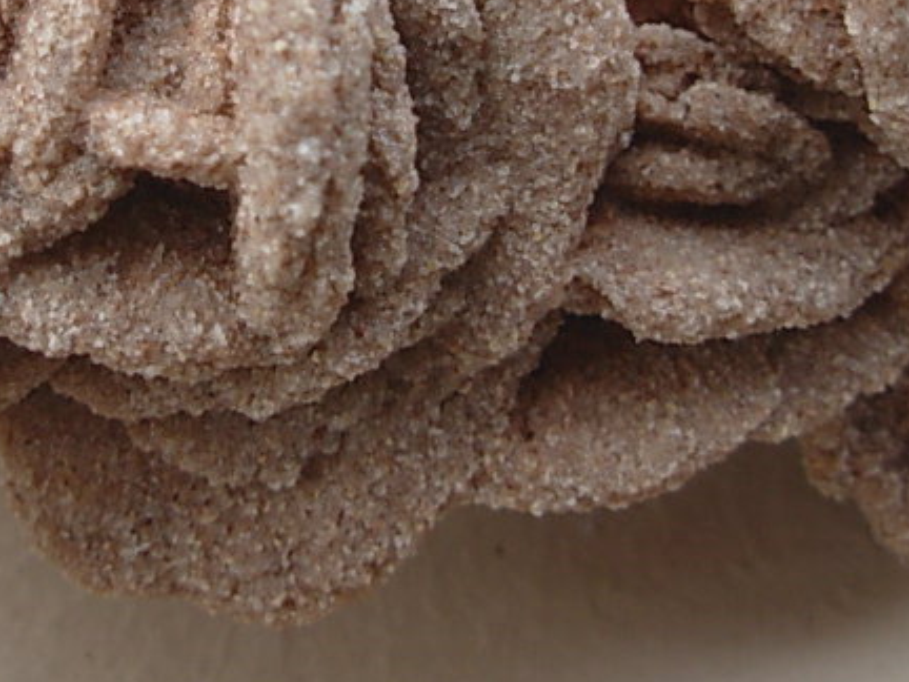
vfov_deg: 16.1
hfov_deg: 21.7
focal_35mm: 90
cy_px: 17
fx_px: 2363
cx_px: 351
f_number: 2.9
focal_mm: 6.3
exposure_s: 1/256
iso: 50
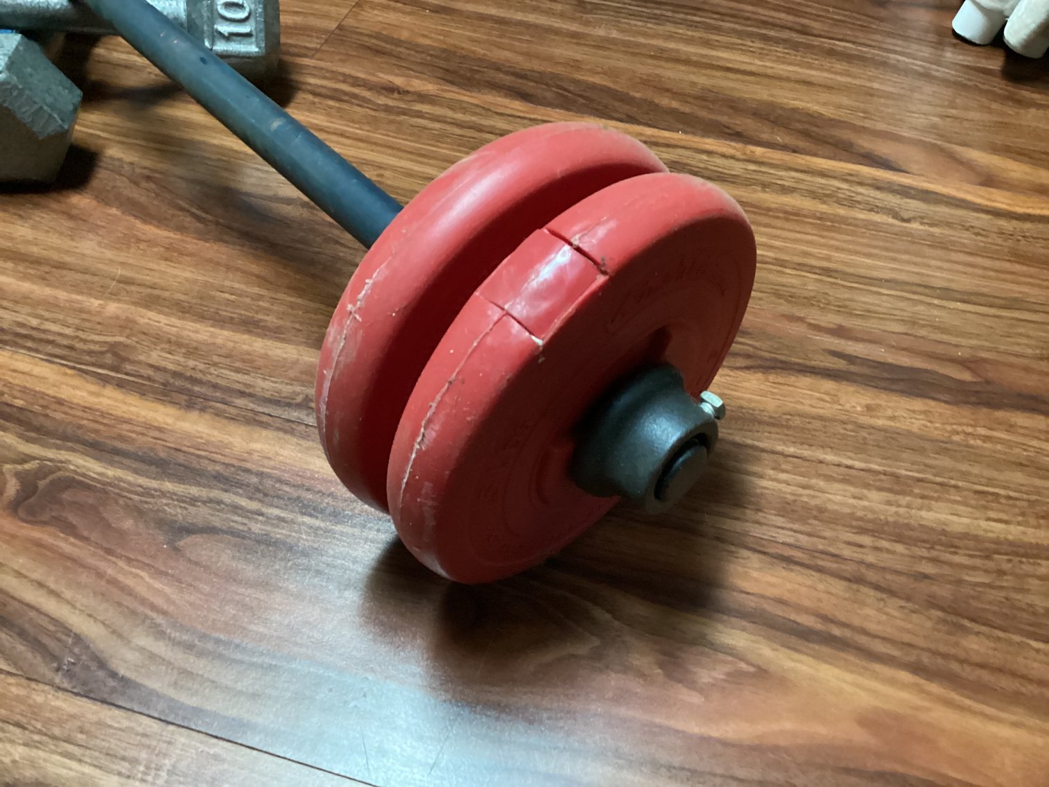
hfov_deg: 58.3
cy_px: 394
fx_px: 939
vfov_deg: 45.4
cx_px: 524
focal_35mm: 31
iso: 640
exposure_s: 1/30
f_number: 2.4
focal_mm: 3.3
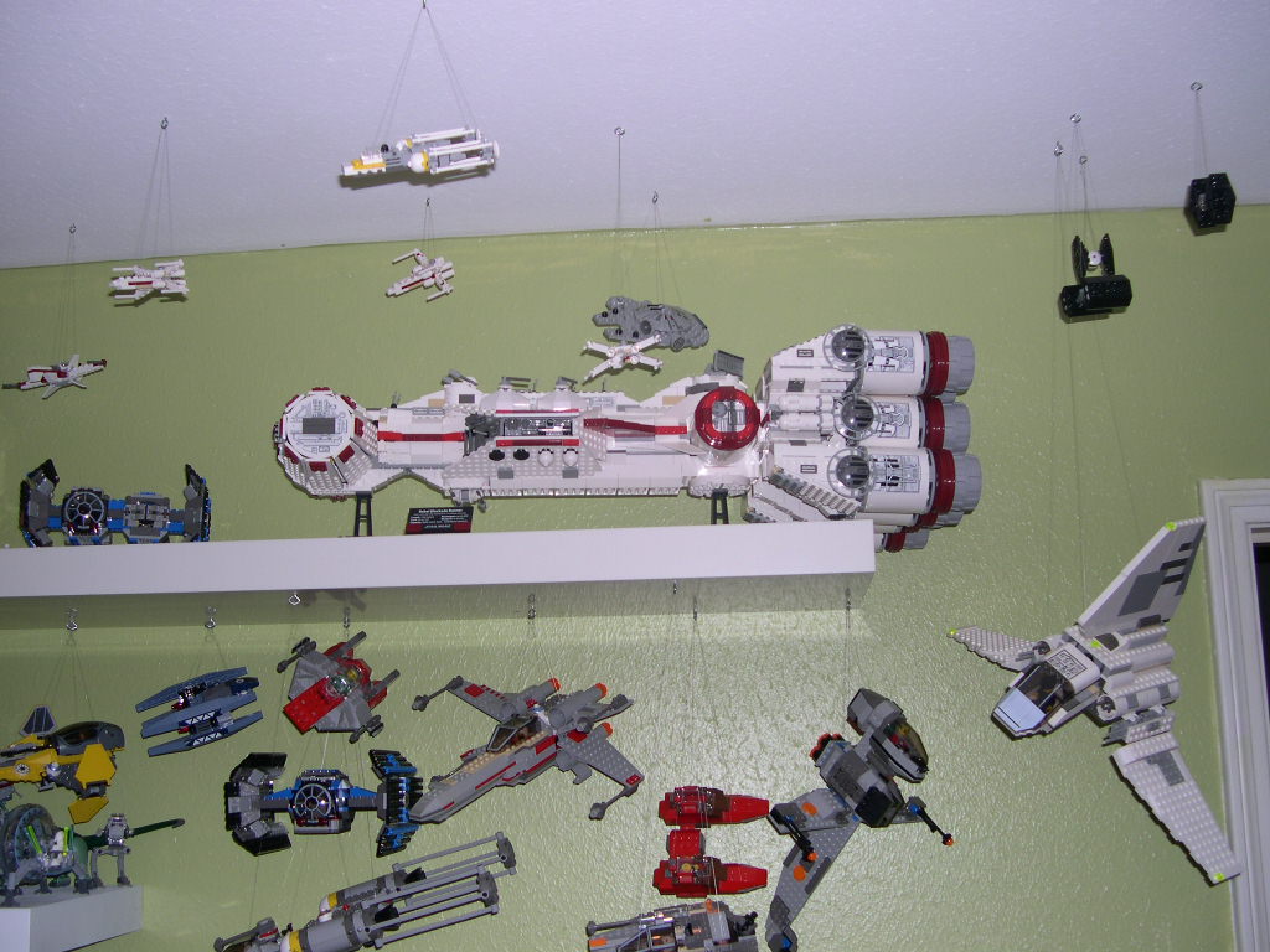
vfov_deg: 37.7
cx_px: 635
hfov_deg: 49.0
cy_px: 476
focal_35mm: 38
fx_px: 1394
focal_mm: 8
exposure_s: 1/60
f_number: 2.8
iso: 100
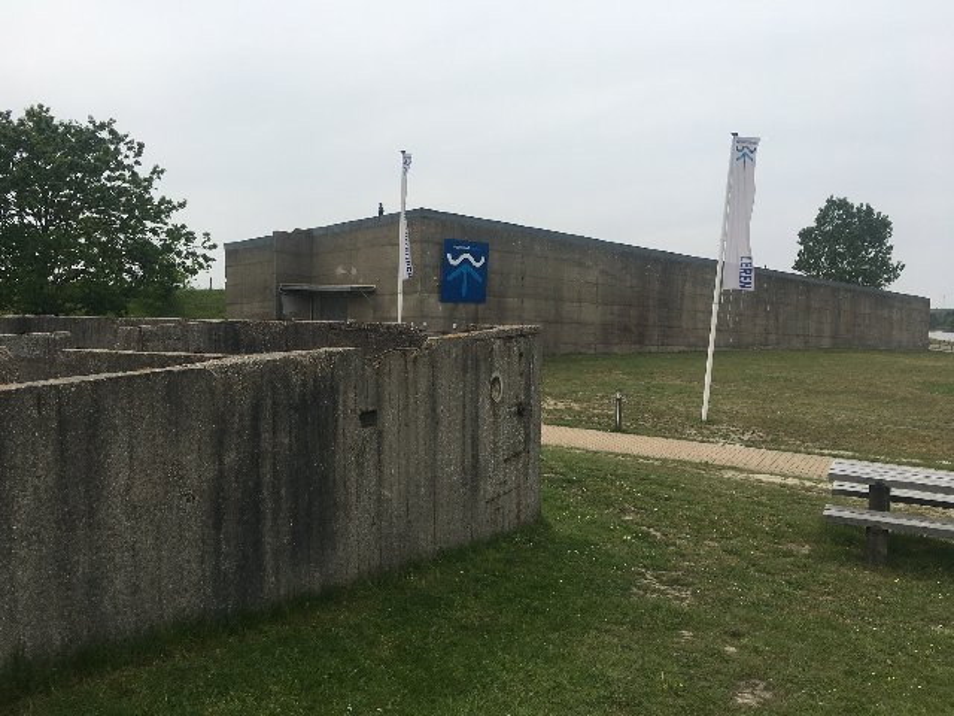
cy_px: 358
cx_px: 477
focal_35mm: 29
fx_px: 799
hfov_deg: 61.7
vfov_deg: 48.2
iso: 25
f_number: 2.2
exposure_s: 1/2331
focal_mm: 4.15
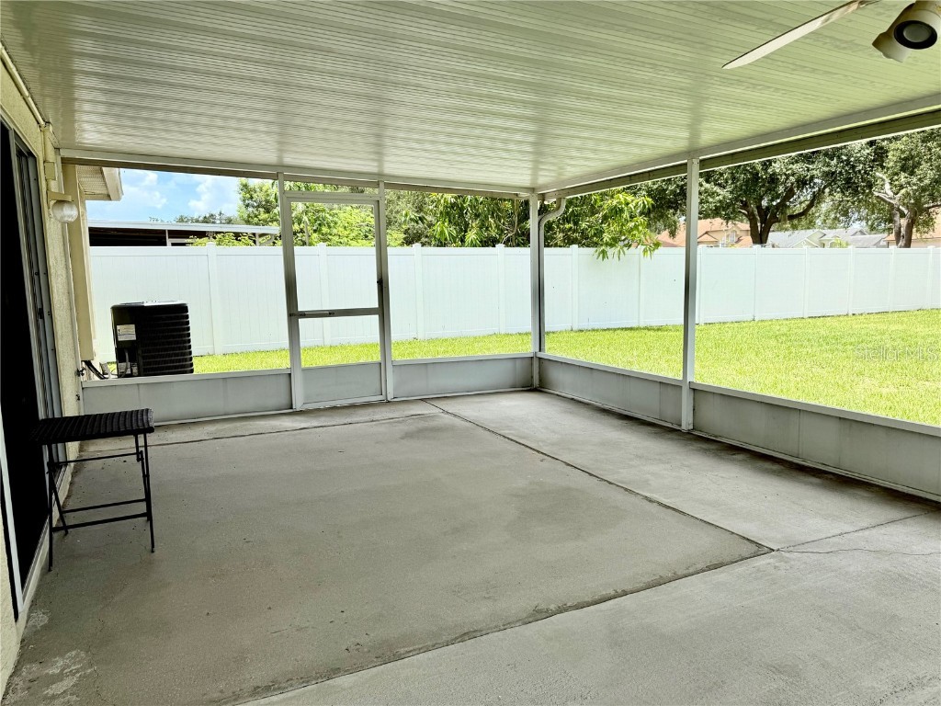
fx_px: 652
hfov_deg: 71.6
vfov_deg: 56.8
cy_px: 353
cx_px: 470
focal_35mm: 24
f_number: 1.78
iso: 80
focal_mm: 6.76
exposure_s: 1/1585
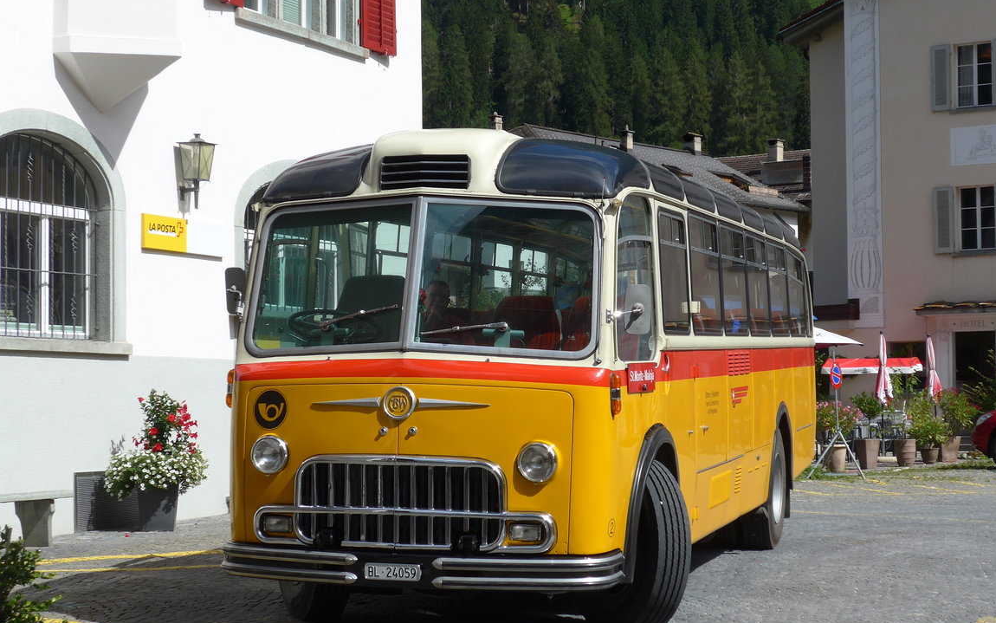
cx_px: 513
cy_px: 345
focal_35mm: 73
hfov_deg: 28.2
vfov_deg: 17.9
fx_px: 1982
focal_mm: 13.4
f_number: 3.9
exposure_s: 1/1300
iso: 80
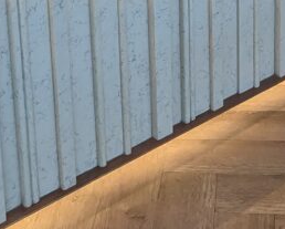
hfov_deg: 20.5
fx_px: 785
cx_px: 201
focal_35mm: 93
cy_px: -159
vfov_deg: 14.8
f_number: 1.85
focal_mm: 6.81
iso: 632
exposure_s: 1/308
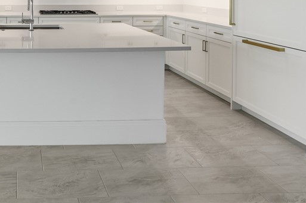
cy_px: -12
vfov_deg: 32.9
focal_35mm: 36
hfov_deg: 47.1
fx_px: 306
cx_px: 23
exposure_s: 1/250
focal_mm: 17
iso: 400
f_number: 9
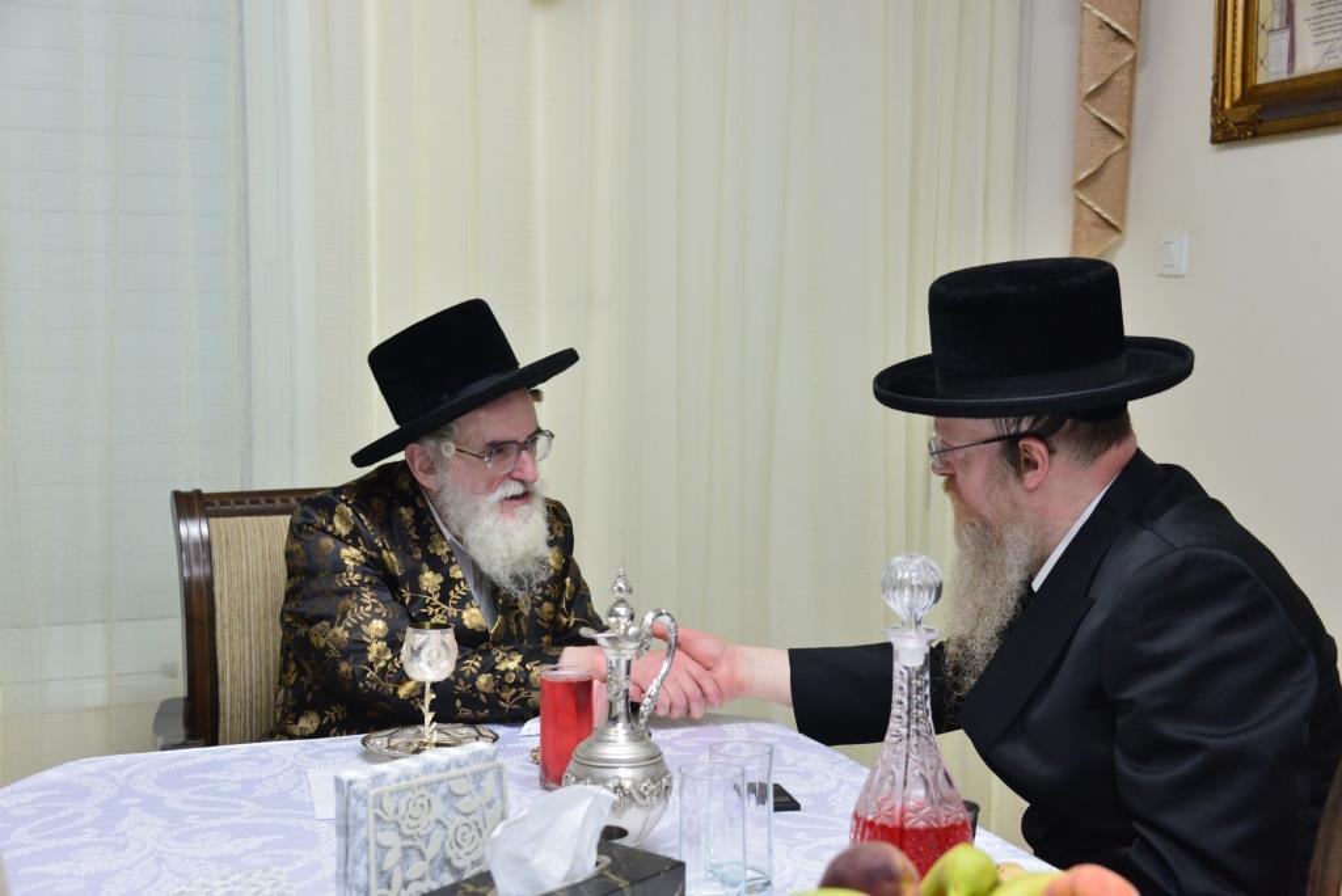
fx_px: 2051
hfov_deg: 36.2
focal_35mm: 55
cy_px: 448
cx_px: 671
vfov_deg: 24.7
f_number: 5.6
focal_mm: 55
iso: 2500
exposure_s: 1/100
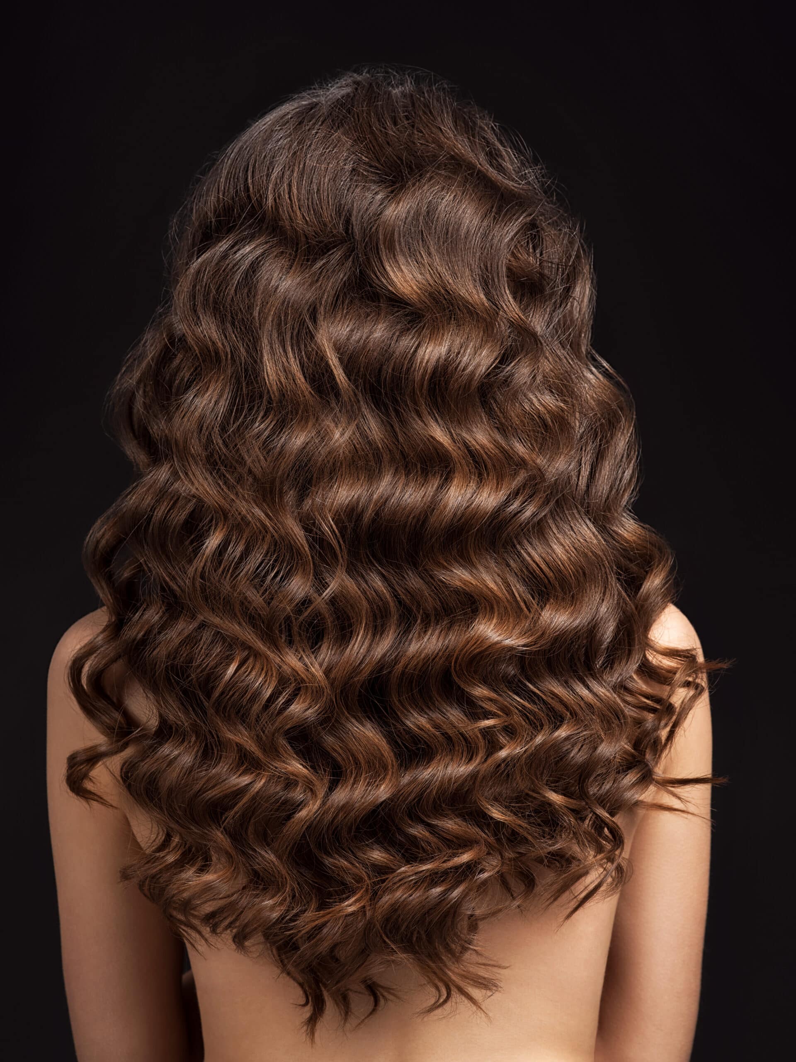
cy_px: 531
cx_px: 398
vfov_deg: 20.9
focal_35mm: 94
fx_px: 2882
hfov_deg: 15.7
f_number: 11
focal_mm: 120
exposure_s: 1/125
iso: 100
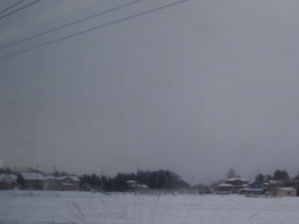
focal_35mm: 62
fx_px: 536
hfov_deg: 30.3
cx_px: 246
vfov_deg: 23.2
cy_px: 189
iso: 64
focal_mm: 6.3
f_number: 4.6
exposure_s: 1/800
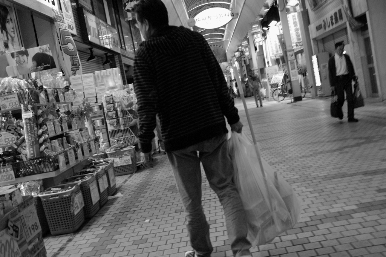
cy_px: 128
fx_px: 439
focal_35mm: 41
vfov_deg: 32.6
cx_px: 193
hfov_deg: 47.4
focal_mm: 24.2
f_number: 3.5
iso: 800
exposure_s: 1/60
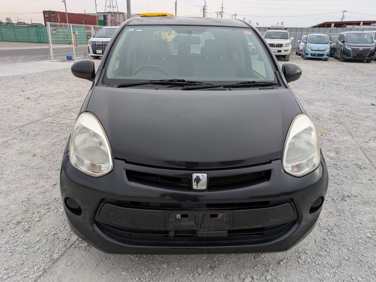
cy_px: 141
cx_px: 188
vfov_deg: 54.9
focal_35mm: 25
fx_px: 272
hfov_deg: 69.4
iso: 58
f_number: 1.89
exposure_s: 1/711
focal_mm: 5.43
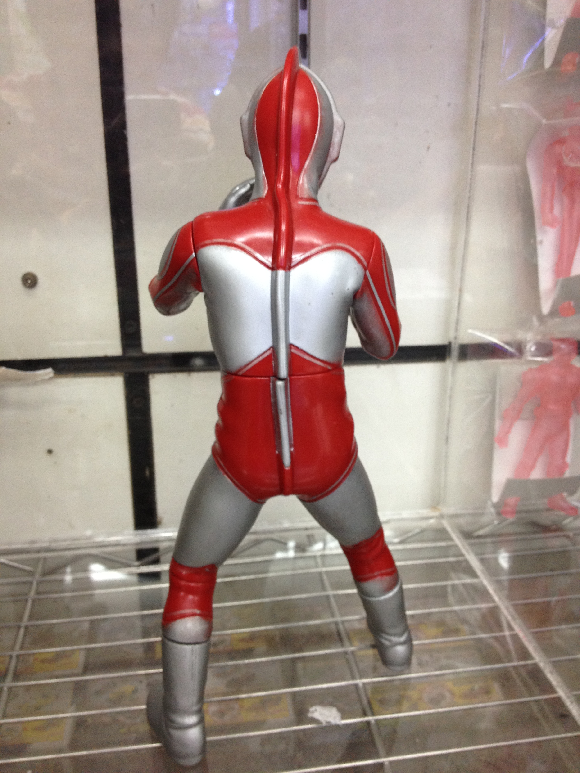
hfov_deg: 40.7
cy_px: 386
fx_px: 782
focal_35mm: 35
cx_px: 290
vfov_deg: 52.6
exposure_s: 1/20
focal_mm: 4.28
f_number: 2.4
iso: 160
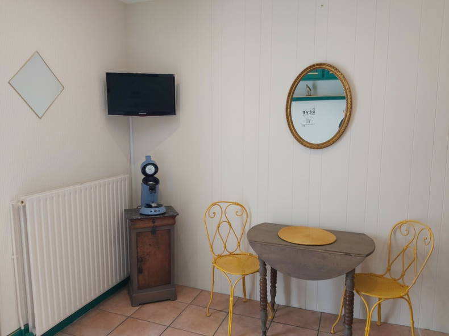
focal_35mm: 26
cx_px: 224
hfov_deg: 67.3
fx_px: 337
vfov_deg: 53.0
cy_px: 168
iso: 106
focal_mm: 3.92
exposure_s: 1/120
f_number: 1.7
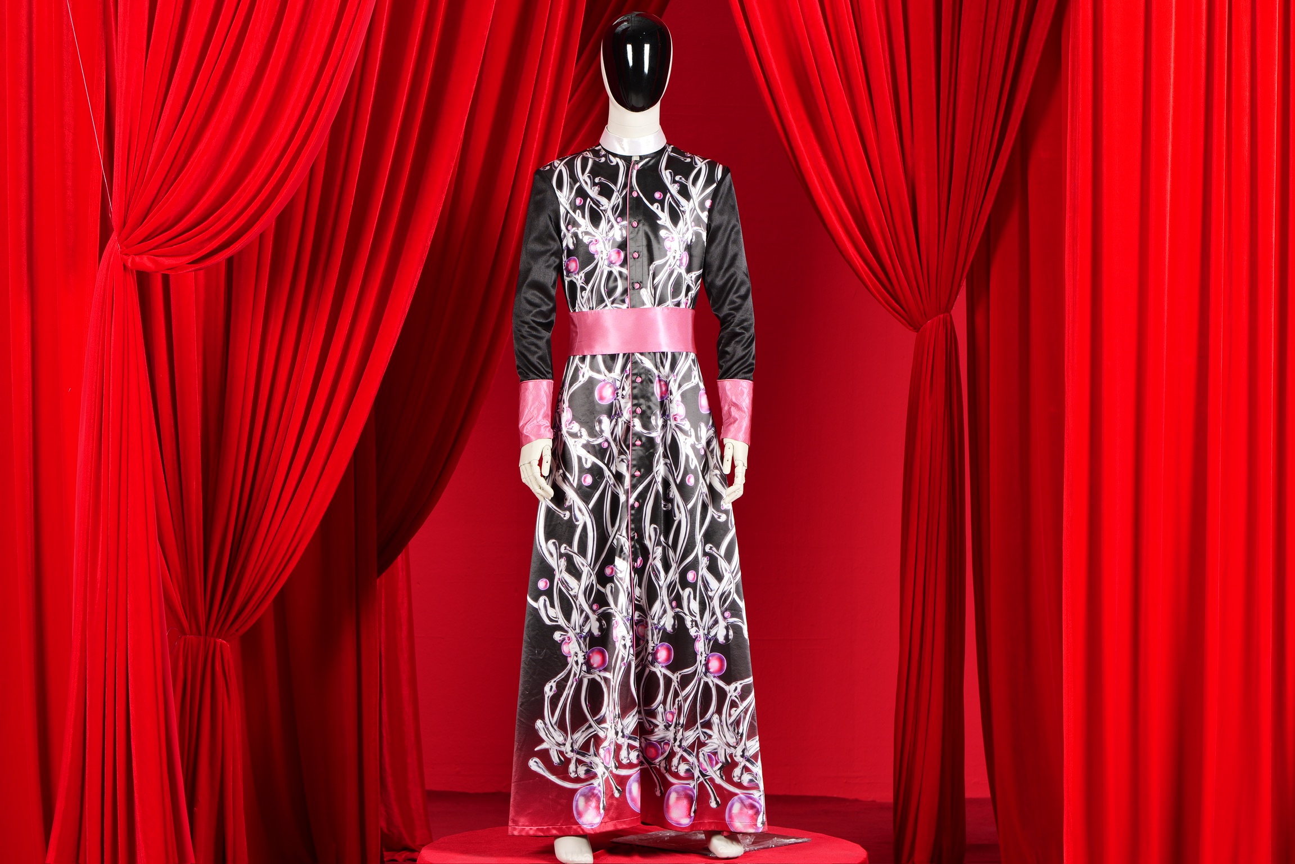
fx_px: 3057
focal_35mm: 85
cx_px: 648
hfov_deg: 23.9
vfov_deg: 16.1
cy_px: 432
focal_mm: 85
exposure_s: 1/100
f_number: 5.6
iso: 100
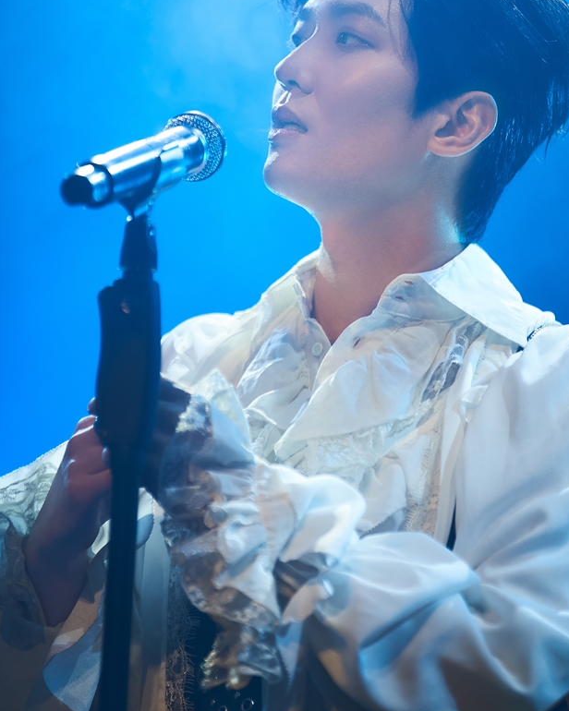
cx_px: 276
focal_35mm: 207
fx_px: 4357
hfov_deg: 7.5
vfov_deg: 9.3
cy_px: 265
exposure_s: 1/640
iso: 1000
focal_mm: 170
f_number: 2.8
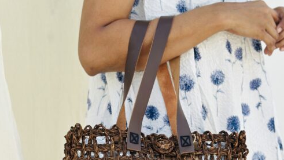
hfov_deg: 29.8
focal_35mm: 71
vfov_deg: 16.4
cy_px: 184
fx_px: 535
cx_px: 143
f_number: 1.78
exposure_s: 1/3155
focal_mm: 6.86
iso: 100
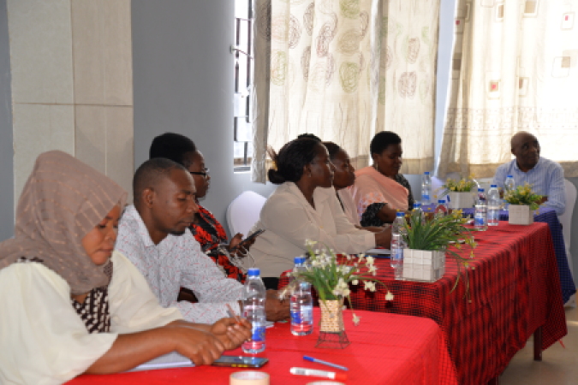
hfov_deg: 31.0
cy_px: 192
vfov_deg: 20.9
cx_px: 289
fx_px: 1044
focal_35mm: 65
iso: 800
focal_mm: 65
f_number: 5
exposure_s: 1/60
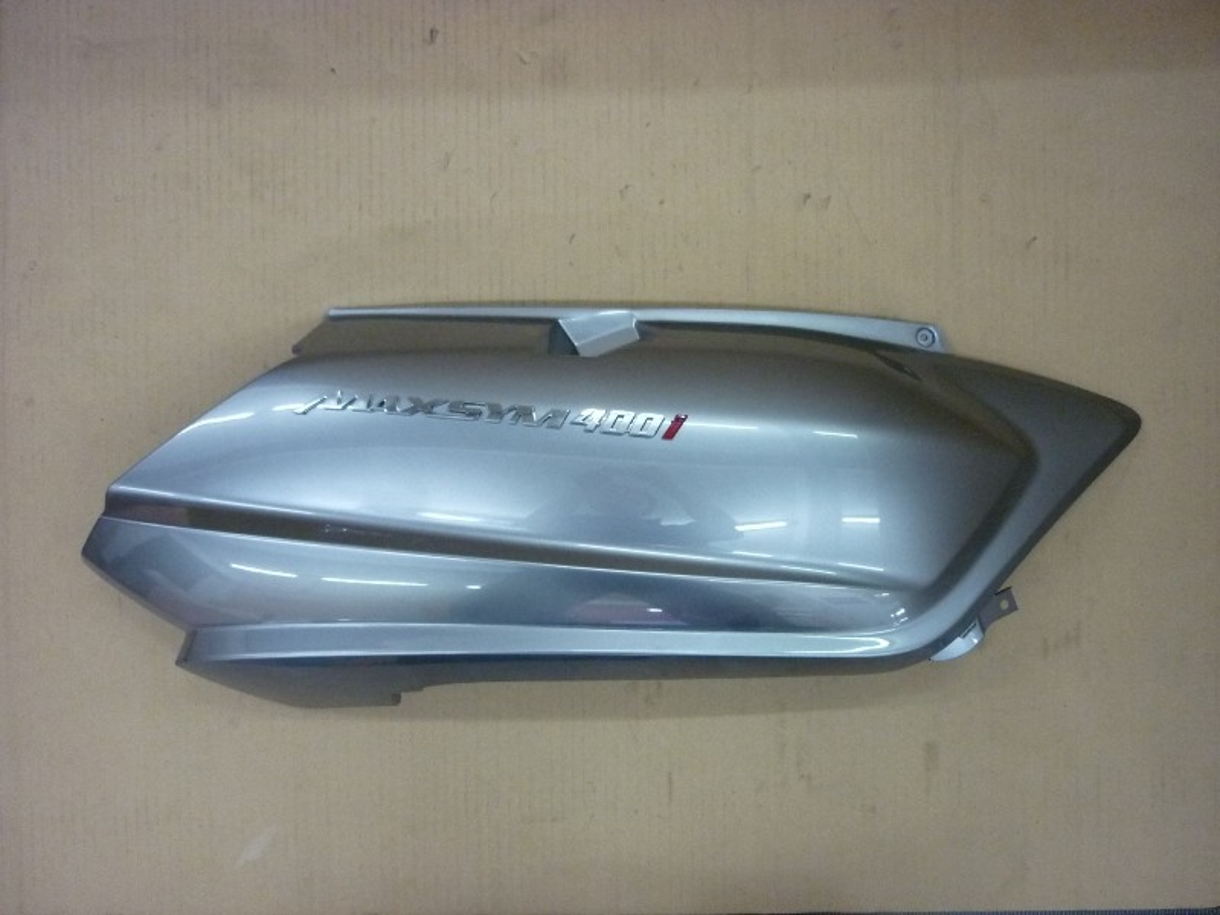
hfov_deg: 55.4
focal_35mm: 33
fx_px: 1163
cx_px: 610
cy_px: 458
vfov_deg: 42.9
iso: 400
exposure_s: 1/25
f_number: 2.8
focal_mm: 5.5
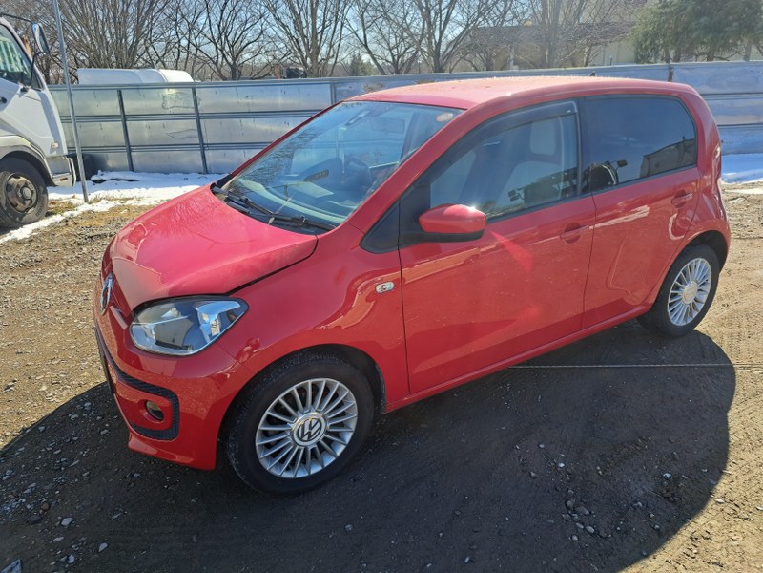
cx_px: 382
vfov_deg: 56.8
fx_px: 529
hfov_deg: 71.6
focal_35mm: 24
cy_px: 286
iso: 50
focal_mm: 5.23
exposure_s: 1/584
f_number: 1.8
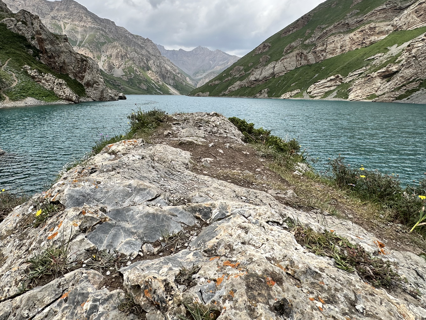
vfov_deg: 62.3
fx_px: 258
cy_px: 114
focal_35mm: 21
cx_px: 183
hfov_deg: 78.6
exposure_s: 1/1795
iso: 40
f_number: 2.2
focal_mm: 2.22
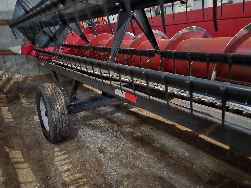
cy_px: 94
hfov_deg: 73.9
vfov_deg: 58.9
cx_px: 126
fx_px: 167
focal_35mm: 23
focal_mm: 5.4
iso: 2500
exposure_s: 1/24
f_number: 1.8
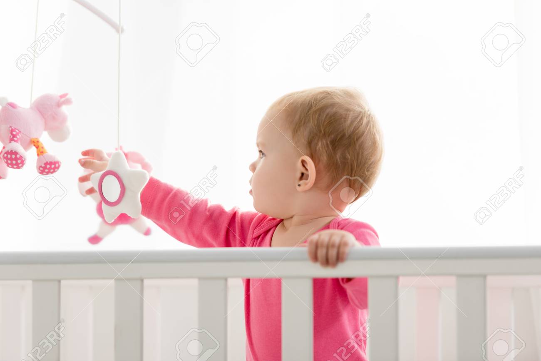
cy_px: 180
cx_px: 270
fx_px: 2555
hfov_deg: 12.1
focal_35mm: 170
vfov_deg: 8.1
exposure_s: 1/200
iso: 200
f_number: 3.2
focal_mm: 170
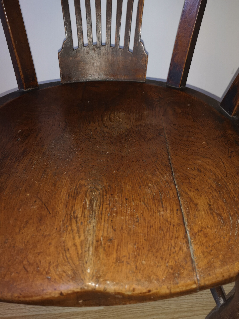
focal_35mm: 30
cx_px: 120
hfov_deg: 46.8
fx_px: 276
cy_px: 160
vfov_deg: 60.0
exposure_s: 1/50
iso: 160
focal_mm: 3.95
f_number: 1.8
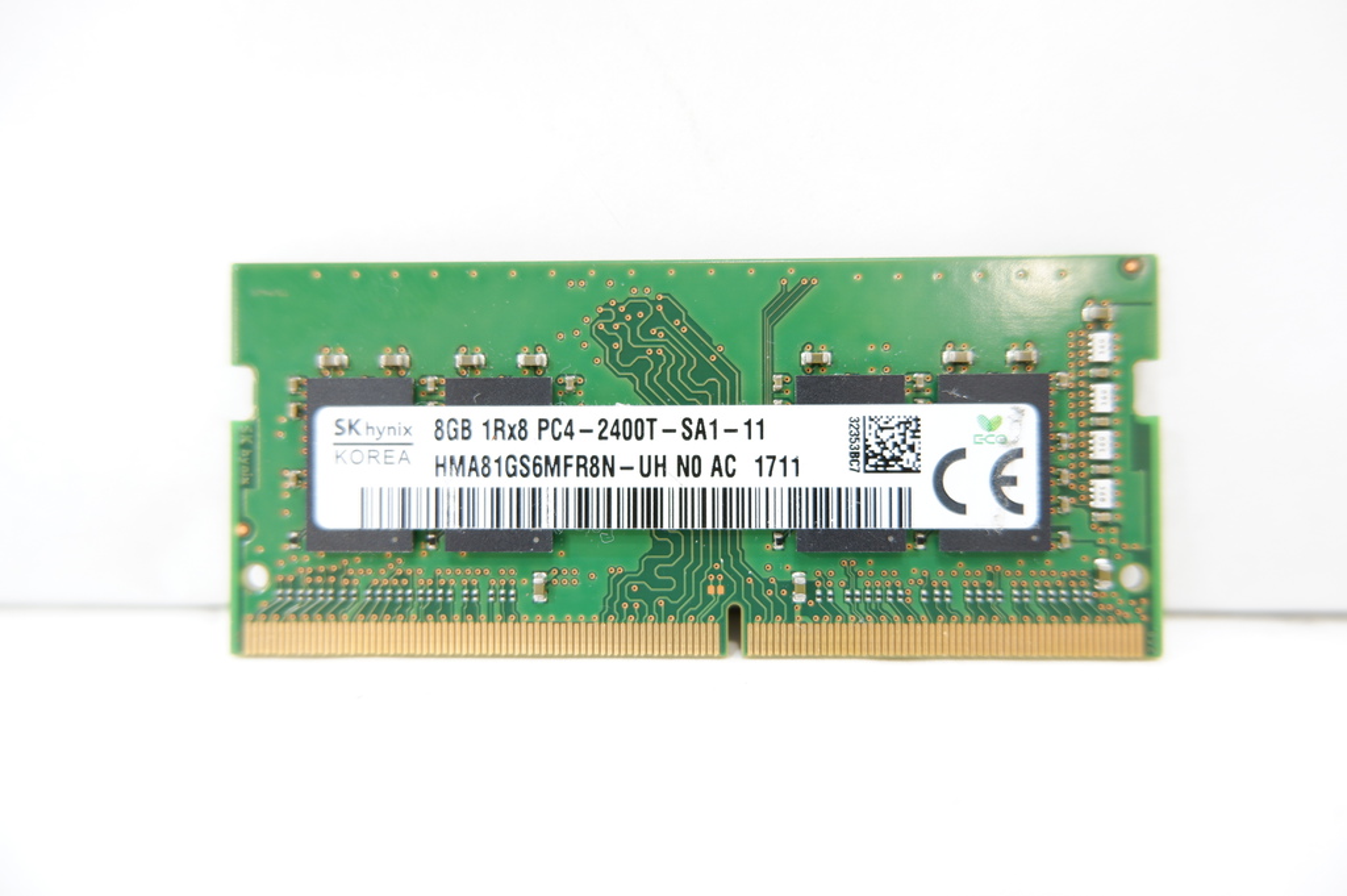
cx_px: 674
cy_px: 448
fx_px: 860
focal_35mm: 23
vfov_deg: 55.0
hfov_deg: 76.1
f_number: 3.5
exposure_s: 1/28
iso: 200
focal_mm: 15
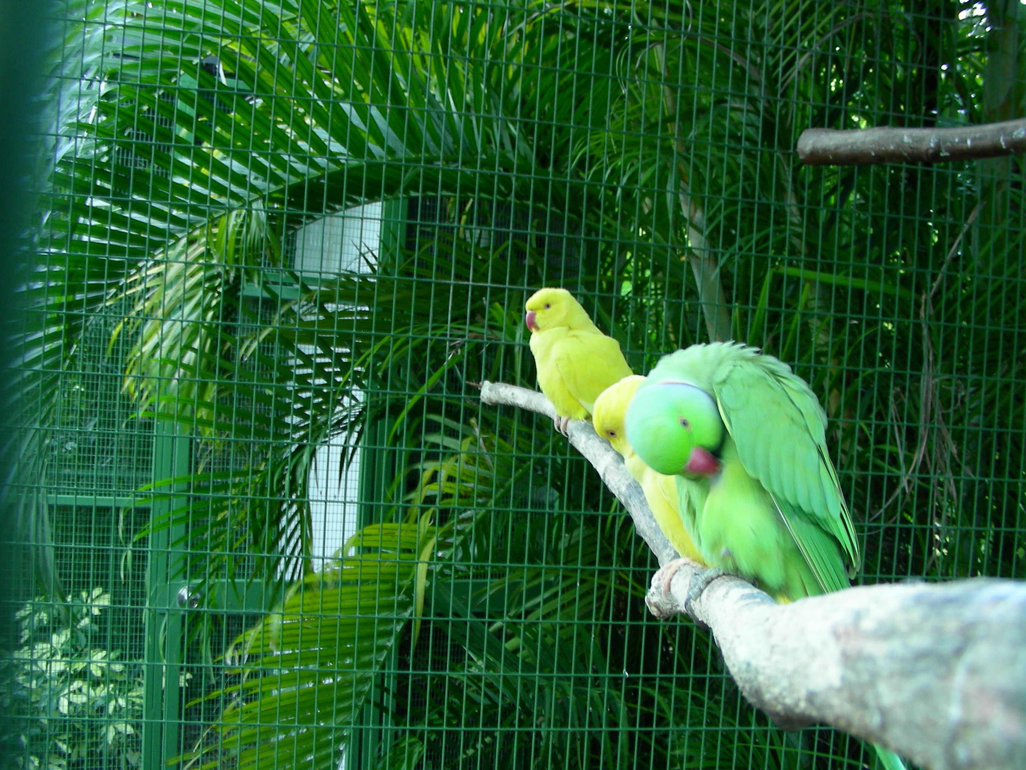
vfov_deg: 36.8
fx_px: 1156
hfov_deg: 47.9
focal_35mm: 39
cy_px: 379
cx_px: 525
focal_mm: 6.3
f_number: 3.5
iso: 50
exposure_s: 1/4.9
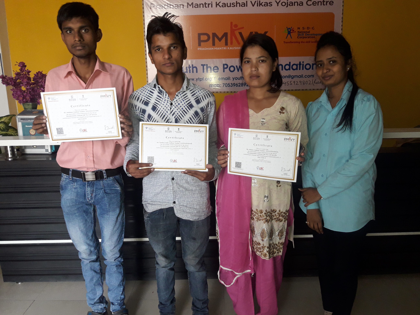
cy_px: 158
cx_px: 210
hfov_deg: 63.4
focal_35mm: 28
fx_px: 340
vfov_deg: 49.7
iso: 125
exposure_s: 1/50
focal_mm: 3.7
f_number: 1.9
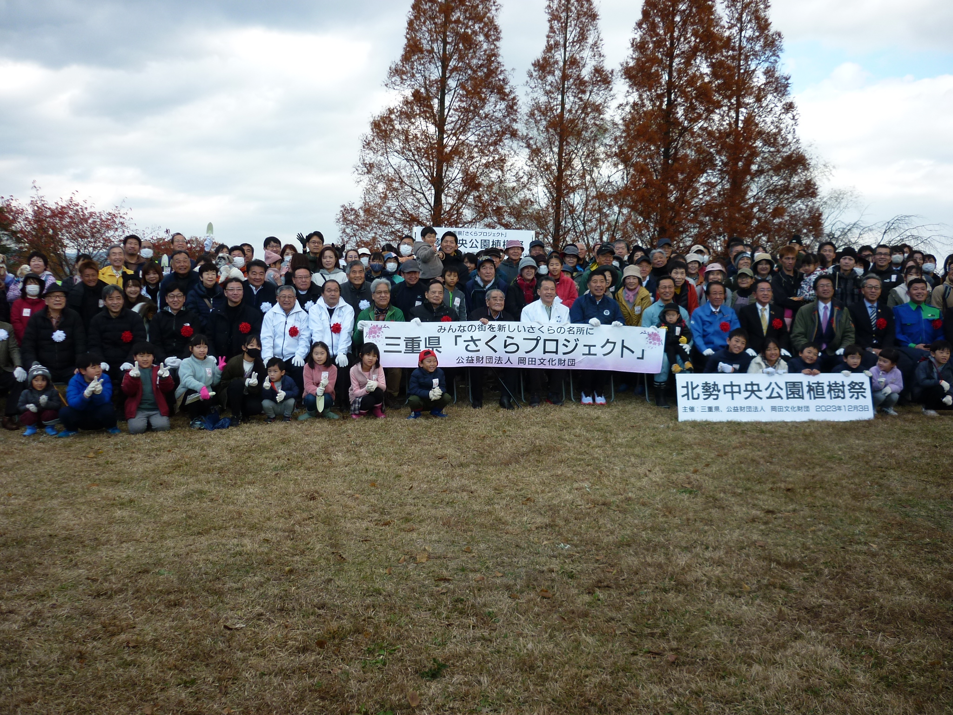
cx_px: 476
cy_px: 358
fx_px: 909
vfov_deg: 42.9
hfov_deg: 55.4
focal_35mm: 33
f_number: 2.8
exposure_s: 1/320
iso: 80
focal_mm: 5.5
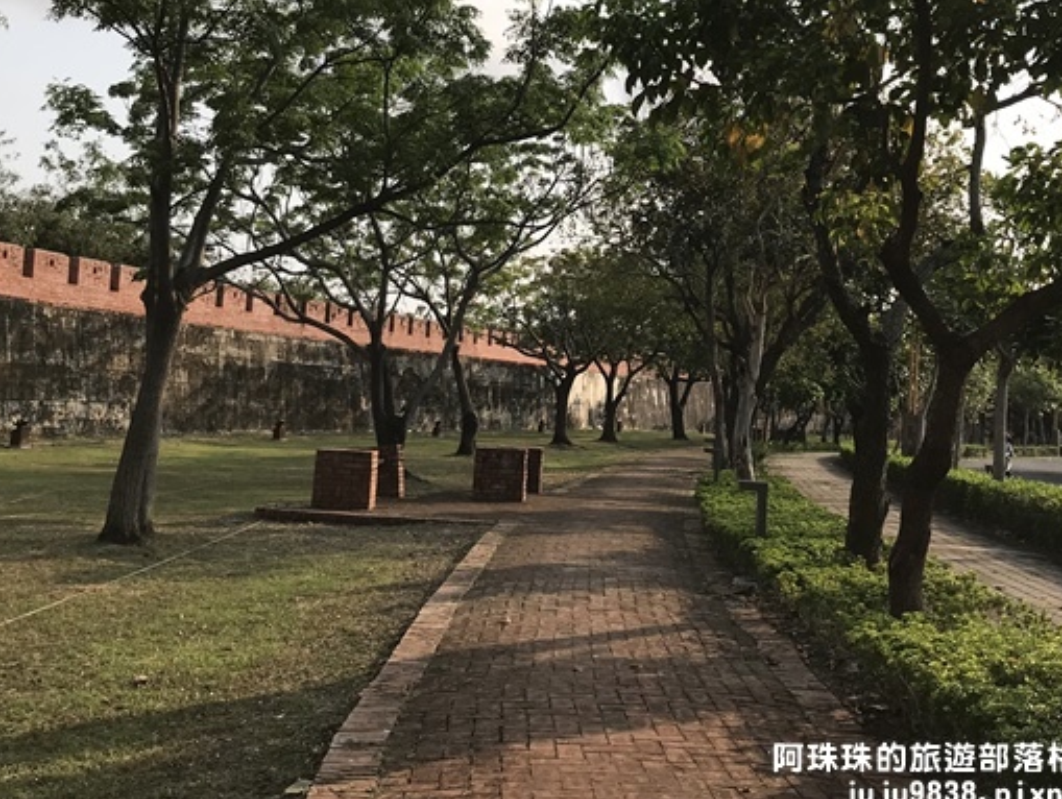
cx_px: 634
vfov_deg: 32.6
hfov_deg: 42.7
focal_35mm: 44
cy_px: 259
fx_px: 1351
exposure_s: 1/1497
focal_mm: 3.99
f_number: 1.8
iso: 20
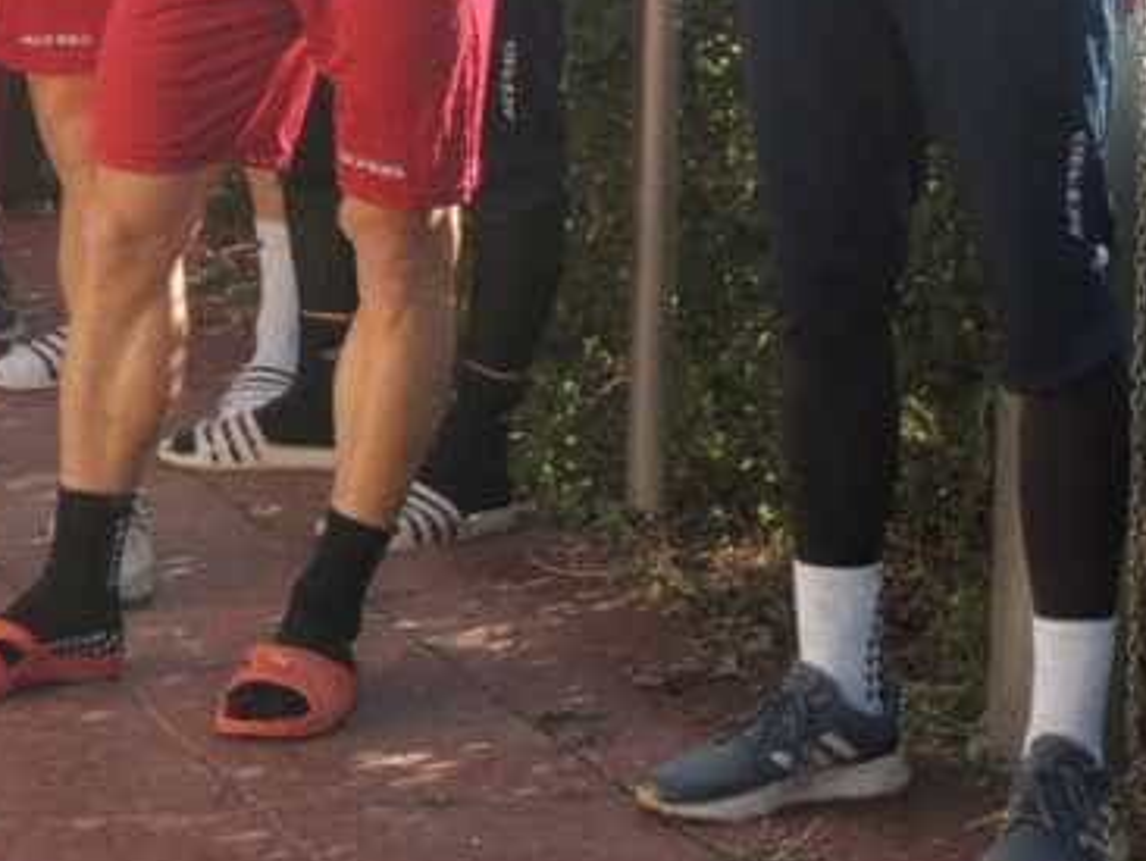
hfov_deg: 12.6
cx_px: -169
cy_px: -485
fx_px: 5102
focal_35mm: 154
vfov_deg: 9.3
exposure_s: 1/250
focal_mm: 8.3
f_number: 3.5
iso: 100
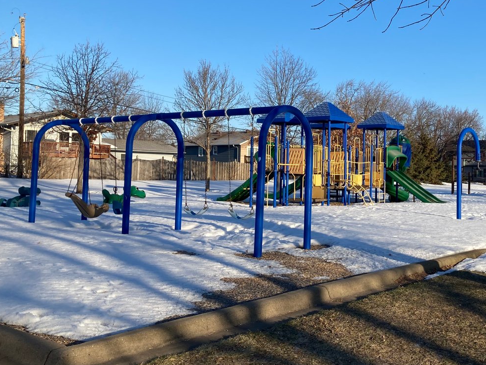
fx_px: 604
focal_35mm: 43
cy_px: 149
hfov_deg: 42.7
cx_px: 355
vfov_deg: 33.5
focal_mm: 3.99
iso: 20
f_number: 1.8
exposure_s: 1/1548
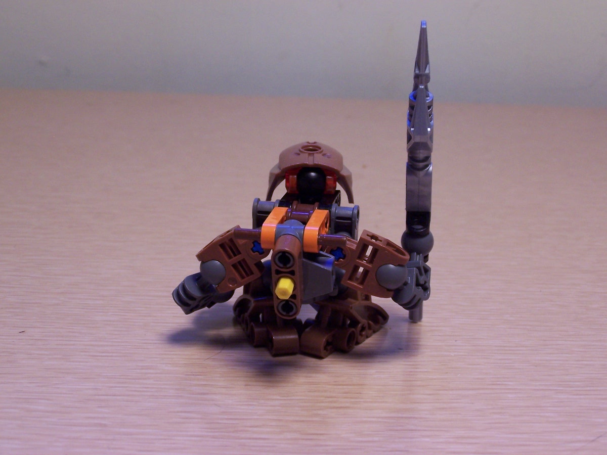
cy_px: 228
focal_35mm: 67
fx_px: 1175
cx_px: 304
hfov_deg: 29.0
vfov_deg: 21.9
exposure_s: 1/20
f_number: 3.2
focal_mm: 11.1
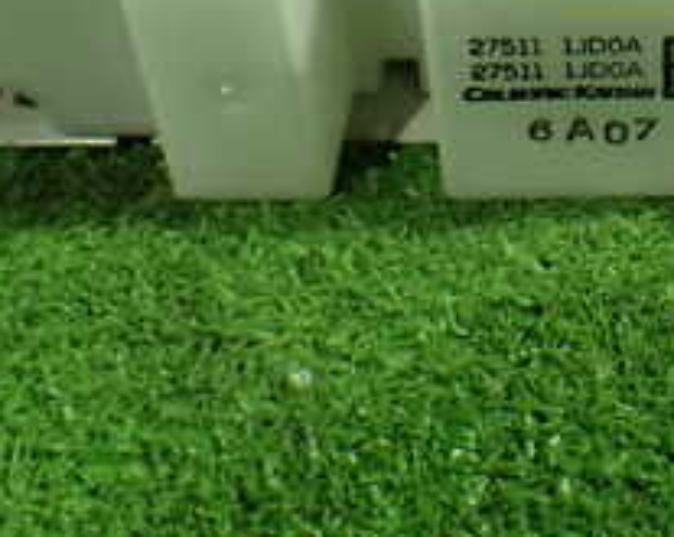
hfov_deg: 18.4
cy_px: -91
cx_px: 651
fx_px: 2032
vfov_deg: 14.6
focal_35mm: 102
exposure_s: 1/40
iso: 800
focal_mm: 6.37
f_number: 2.5
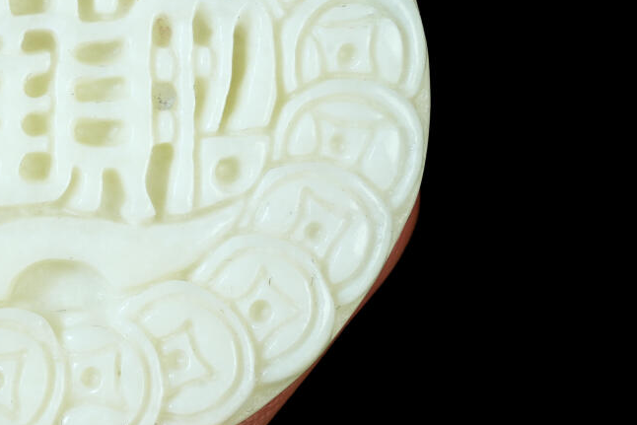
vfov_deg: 4.0
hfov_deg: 6.1
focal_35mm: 340
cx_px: 78
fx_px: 6017
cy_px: 60
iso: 100
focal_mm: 105
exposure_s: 1/160
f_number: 20
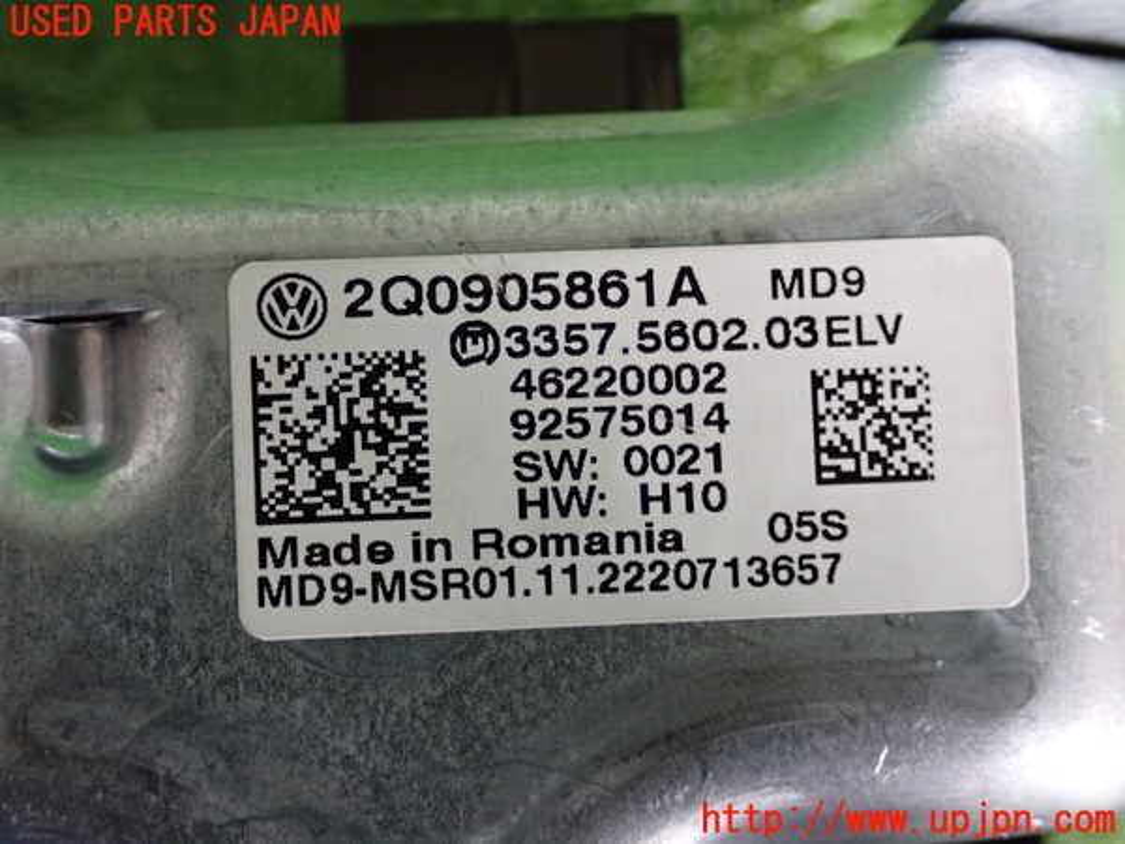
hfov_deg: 33.2
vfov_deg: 25.2
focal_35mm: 58
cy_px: 422
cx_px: 562
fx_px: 1885
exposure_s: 1/100
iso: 640
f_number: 3.5
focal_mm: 10.35
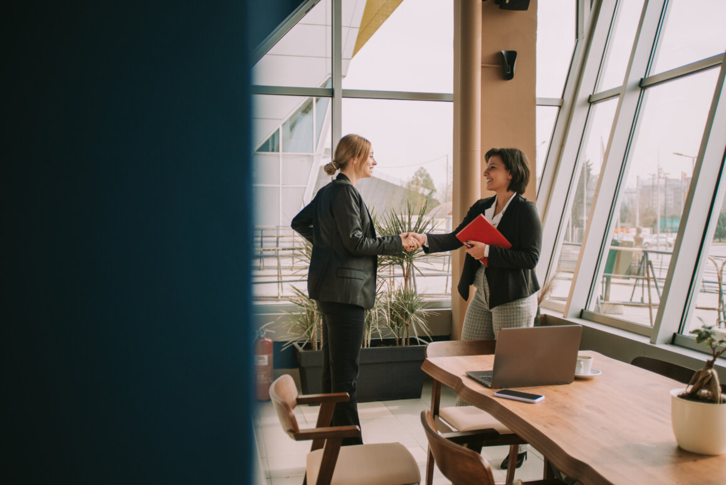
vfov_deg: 37.9
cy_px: 242
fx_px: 706
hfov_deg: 54.4
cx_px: 363
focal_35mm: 35
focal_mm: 35
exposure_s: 1/500
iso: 100
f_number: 2.8
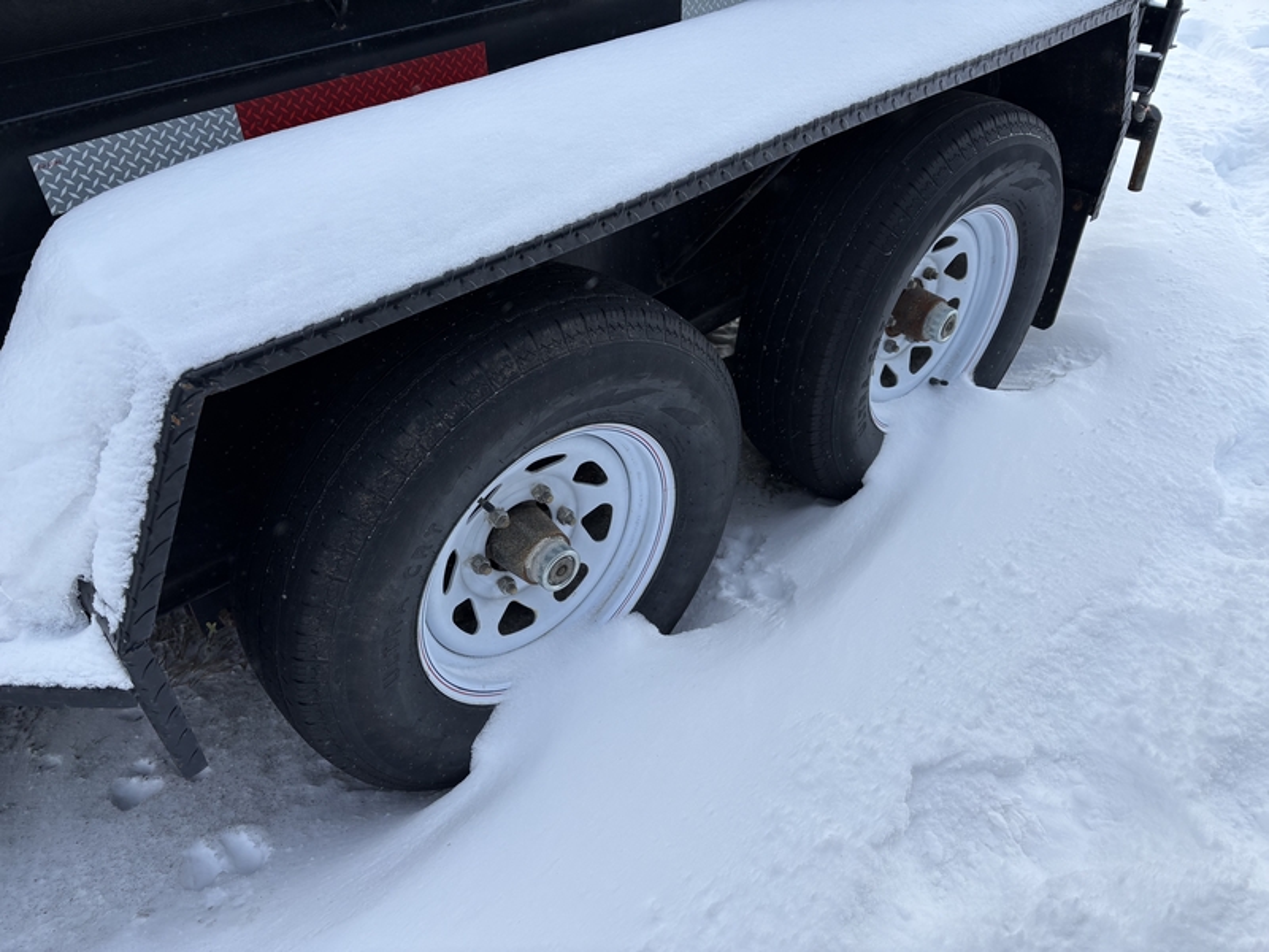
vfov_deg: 53.1
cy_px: 476
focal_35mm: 26
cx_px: 634
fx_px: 953
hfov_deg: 67.3
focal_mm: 5.96
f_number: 1.6
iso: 50
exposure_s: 1/1364
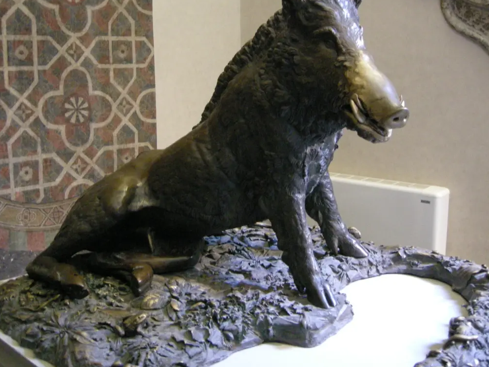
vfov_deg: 34.3
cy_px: 156
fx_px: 594
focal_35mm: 42
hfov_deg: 44.8
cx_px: 260
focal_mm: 7.5
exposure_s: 1/8
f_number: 2.7
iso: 591
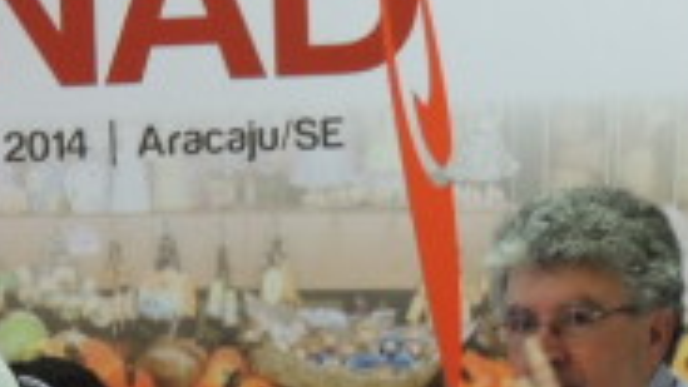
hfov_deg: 10.9
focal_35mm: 196
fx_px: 3576
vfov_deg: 6.2
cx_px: 64
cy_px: 455
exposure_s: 1/15
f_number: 3.7
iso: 400
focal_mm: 9.8
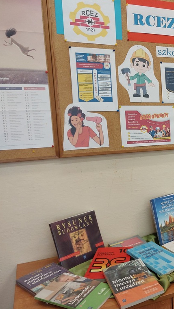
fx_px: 361
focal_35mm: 44
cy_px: 154
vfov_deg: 46.4
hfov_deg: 25.0
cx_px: 197
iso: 80
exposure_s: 1/100
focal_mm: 4.6
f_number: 1.8
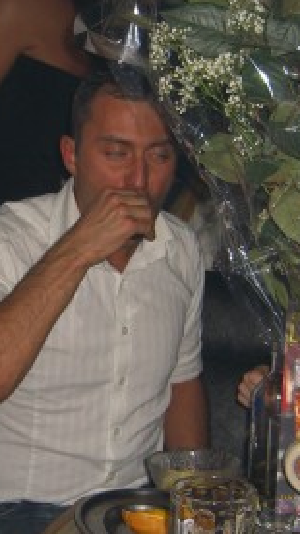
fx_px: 1274
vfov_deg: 23.7
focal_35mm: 90
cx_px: 37
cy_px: 308
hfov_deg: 13.3
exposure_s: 1/60
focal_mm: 7.9
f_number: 2.8
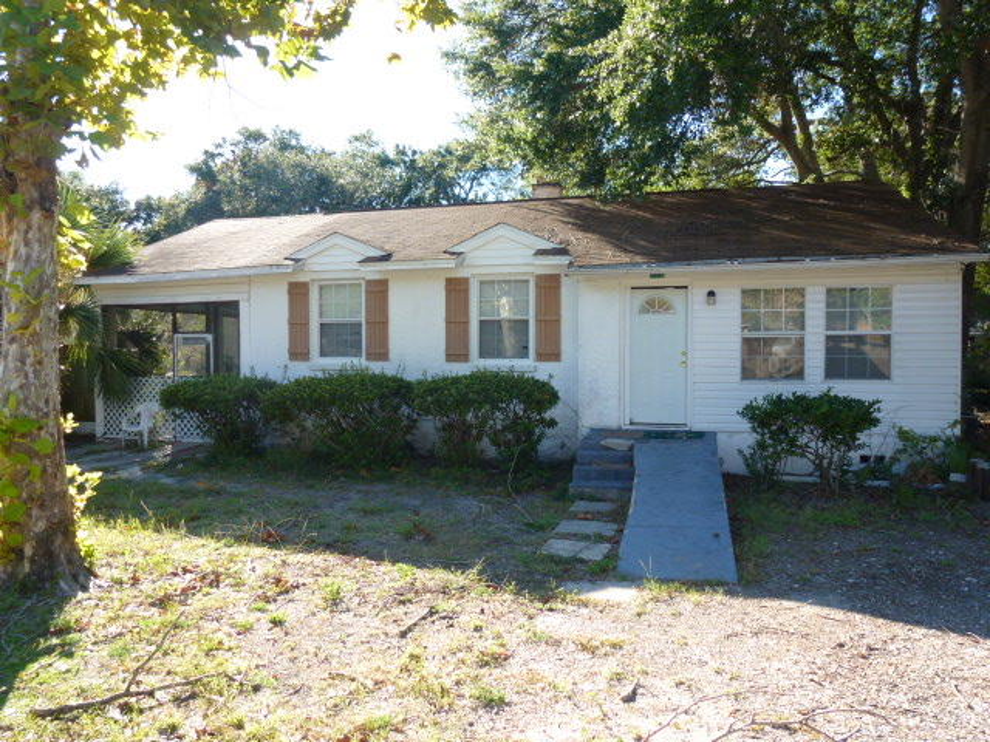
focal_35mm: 24
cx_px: 495
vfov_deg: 56.8
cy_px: 371
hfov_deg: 71.6
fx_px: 686
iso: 100
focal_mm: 4.3
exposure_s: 1/250
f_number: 3.3
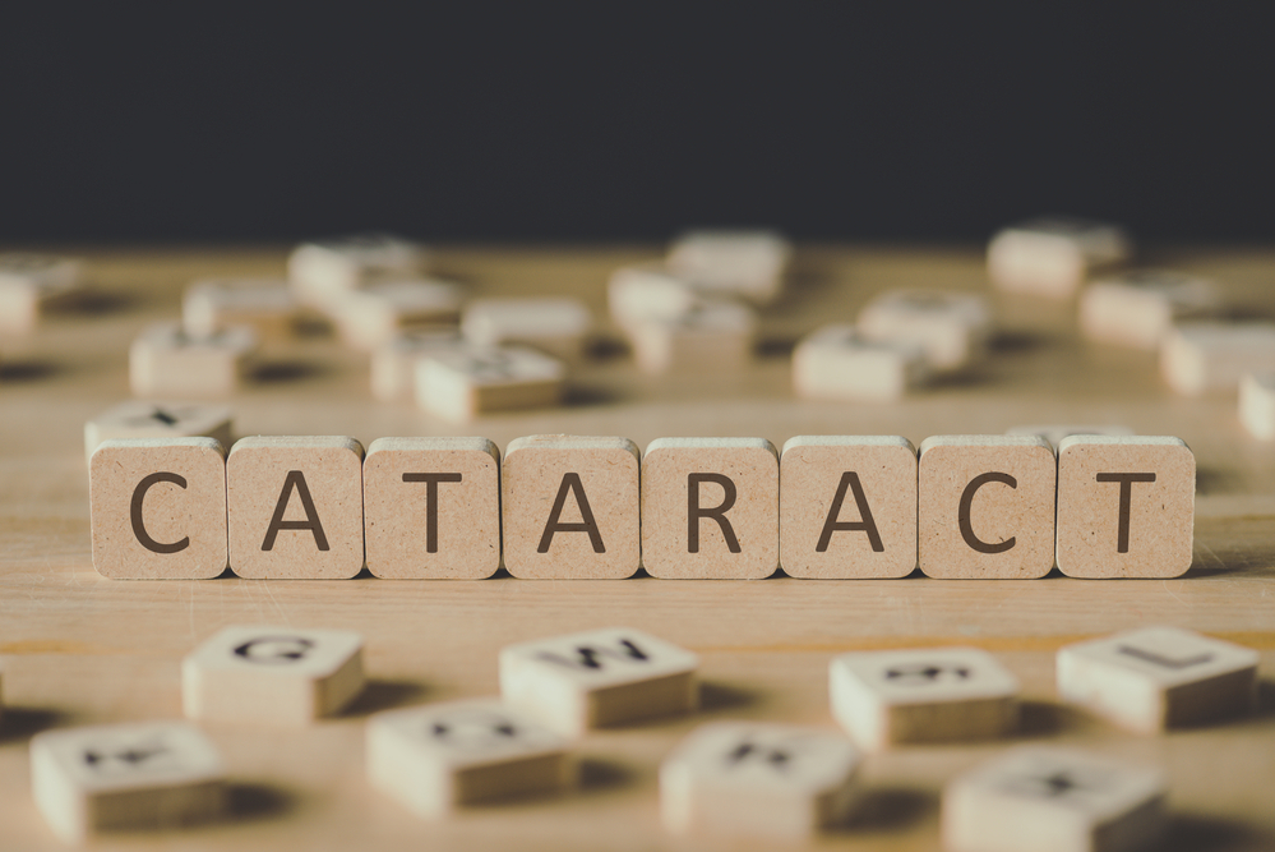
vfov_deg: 13.1
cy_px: 426
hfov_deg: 19.4
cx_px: 638
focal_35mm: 105
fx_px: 3720
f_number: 5
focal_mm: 105
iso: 320
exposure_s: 1/200
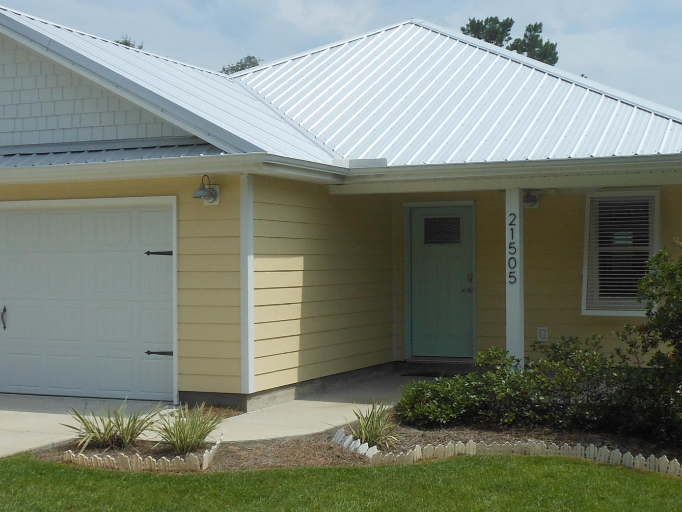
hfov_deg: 35.5
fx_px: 1064
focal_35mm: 54
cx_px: 374
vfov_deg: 27.0
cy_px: 211
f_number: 3.2
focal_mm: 4.5
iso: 80
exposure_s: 1/2000
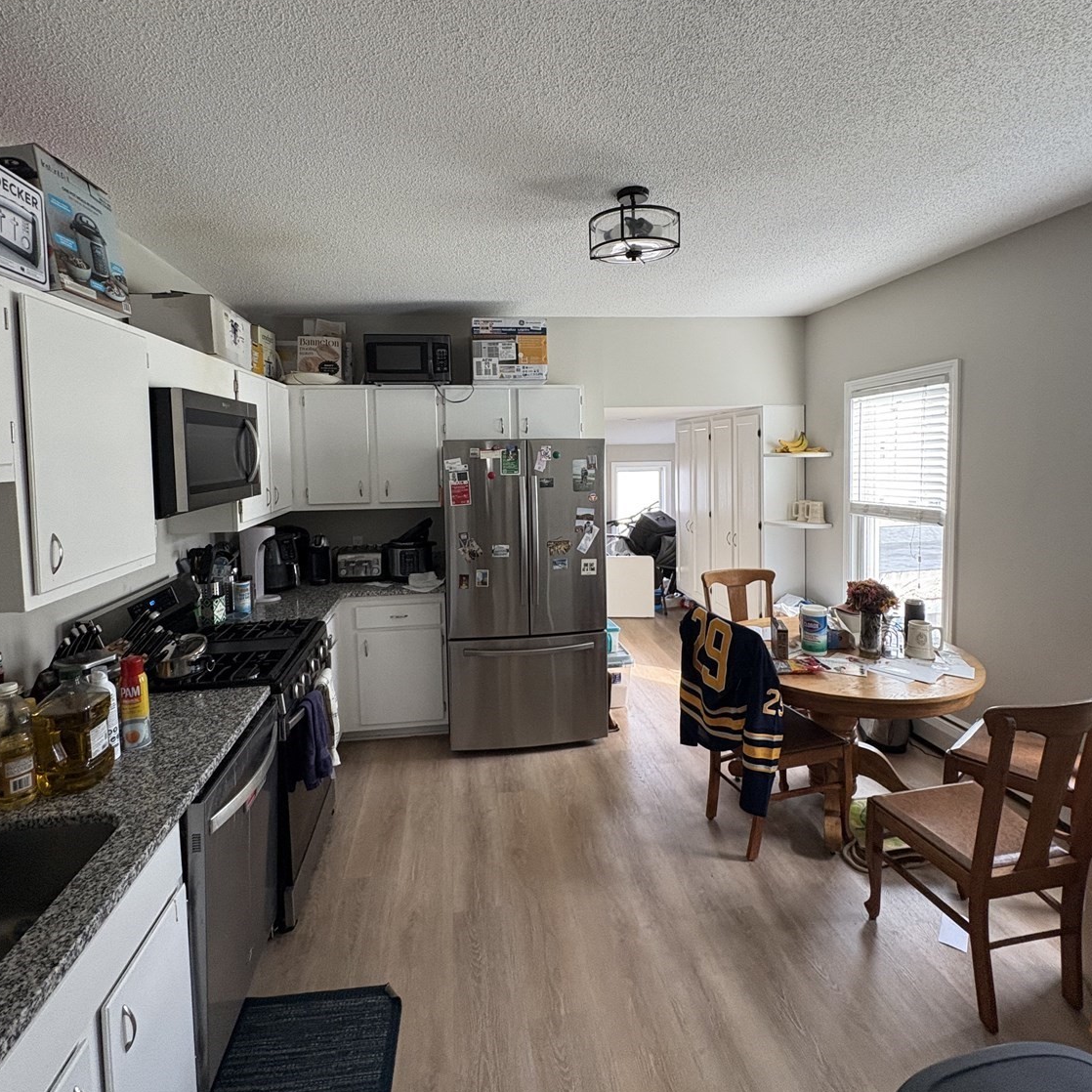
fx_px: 607
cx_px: 533
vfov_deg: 83.7
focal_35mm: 17
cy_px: 487
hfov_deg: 84.0
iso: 250
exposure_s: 1/87
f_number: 2.2
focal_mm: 2.22
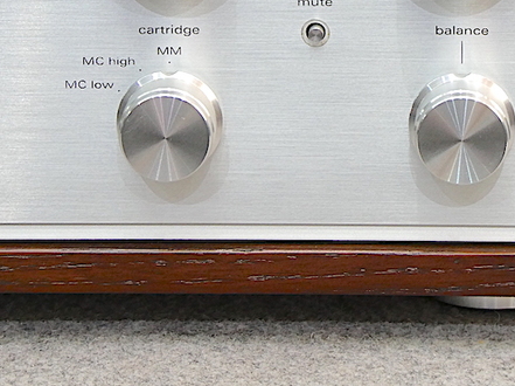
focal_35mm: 231
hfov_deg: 8.6
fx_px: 3434
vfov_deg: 6.4
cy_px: -22
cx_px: 266
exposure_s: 1/20
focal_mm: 19
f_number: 5.1
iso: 200
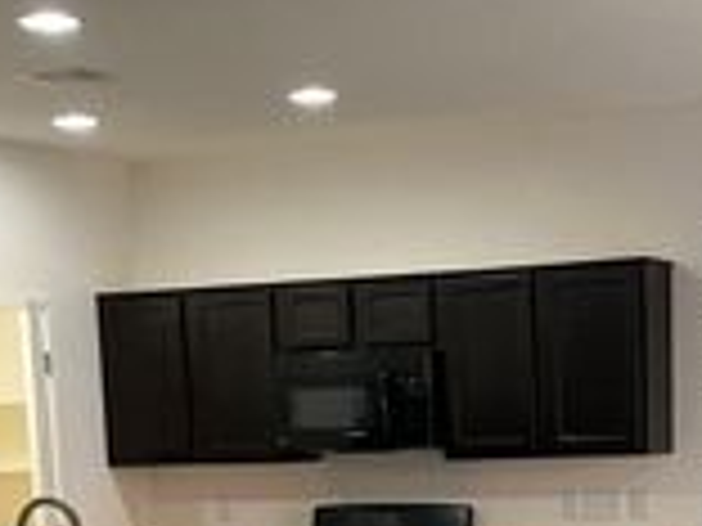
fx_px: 1825
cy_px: 717
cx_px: 526
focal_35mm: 90
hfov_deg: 21.6
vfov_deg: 15.5
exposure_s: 1/60
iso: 125
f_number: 1.8
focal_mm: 3.99
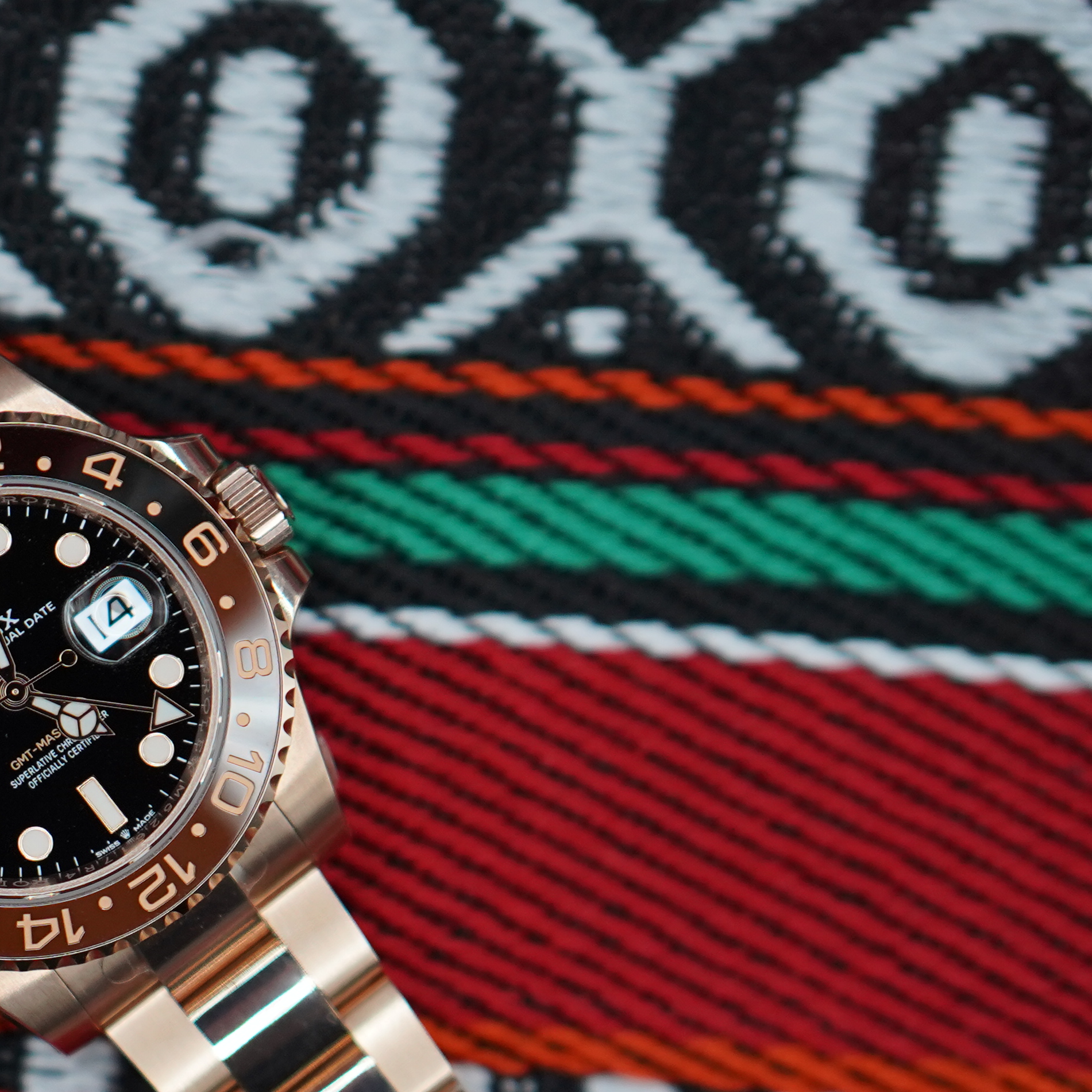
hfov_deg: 13.1
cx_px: 58
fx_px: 4711
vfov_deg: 13.2
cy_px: 704
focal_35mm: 132
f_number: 2.2
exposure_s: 1/1600
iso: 1250
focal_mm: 50
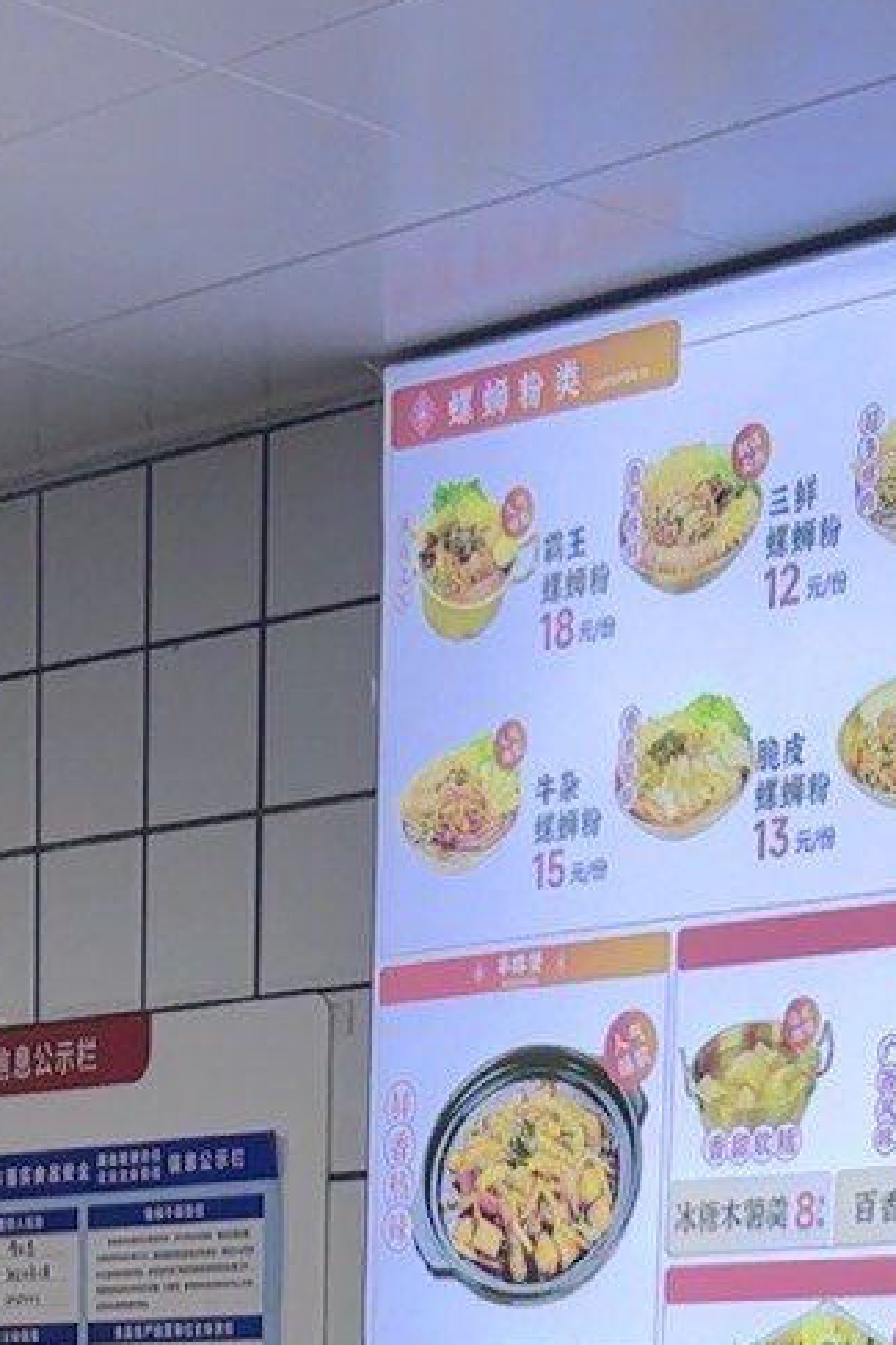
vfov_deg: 11.0
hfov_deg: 7.6
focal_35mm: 181
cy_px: 1838
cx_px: 477
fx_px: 6762
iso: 40
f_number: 1.5
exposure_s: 1/259
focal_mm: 5.7
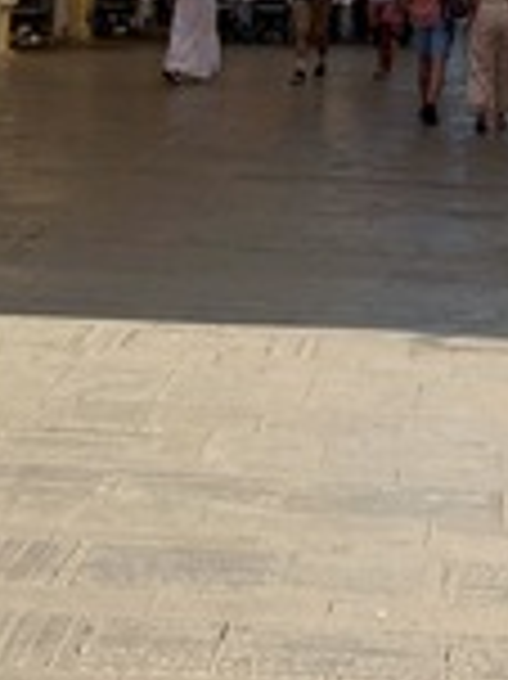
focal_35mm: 92
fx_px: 1803
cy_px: -277
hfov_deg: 16.0
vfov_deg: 19.2
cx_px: 337
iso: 25
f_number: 1.8
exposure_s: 1/1100
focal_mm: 4.25
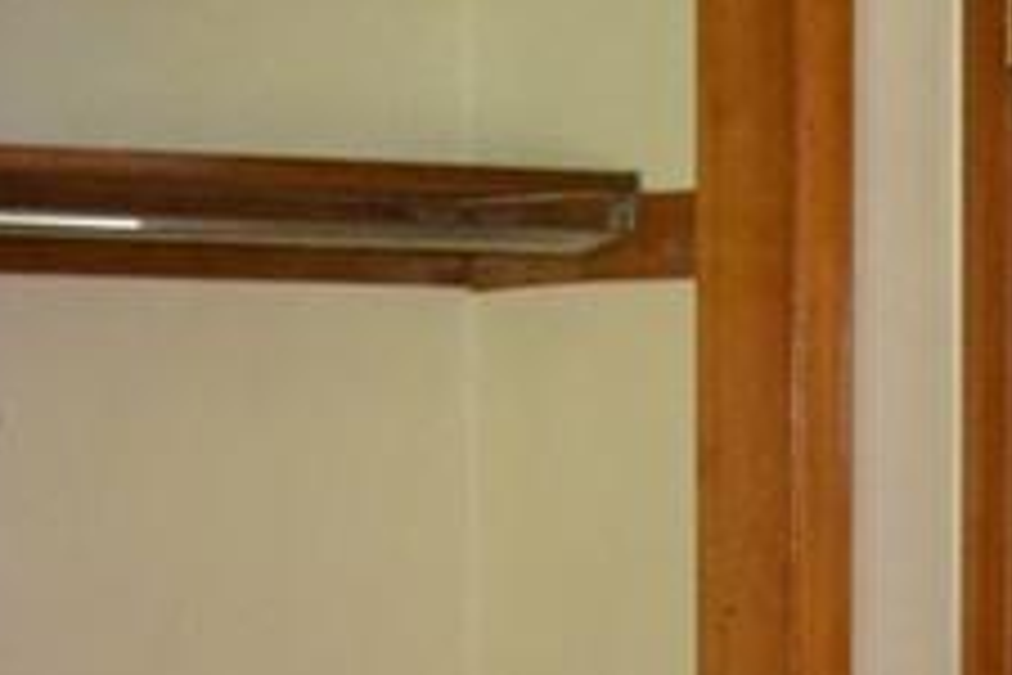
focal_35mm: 150
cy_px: 1089
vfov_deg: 8.9
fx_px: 4216
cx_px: 922
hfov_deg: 13.6
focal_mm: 22
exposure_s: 1/15
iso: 3200
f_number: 3.8
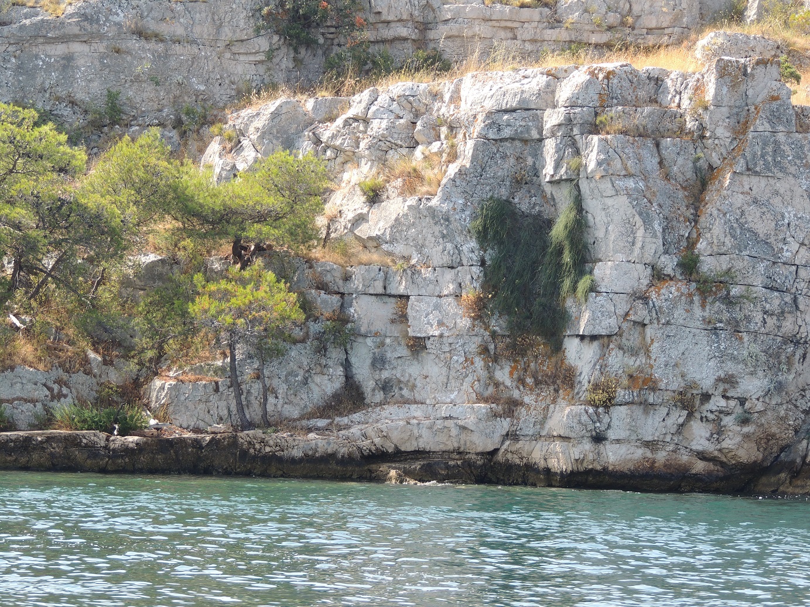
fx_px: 3978
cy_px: 304
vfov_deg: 8.7
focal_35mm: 170
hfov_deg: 11.6
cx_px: 405
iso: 100
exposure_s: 1/160
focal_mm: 30.3
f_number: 4.5
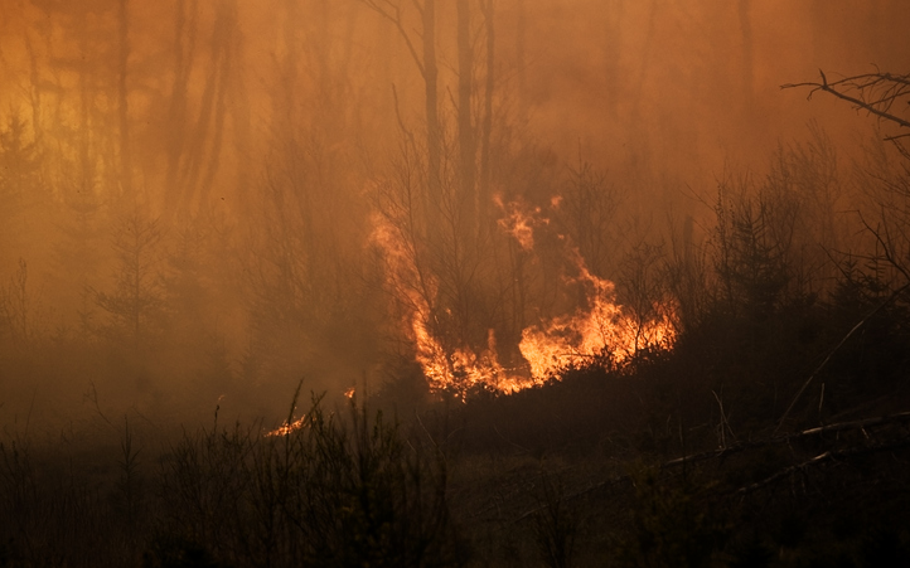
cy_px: 271
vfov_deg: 2.9
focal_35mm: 460
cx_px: 456
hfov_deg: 4.6
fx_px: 11406
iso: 200
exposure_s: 1/640
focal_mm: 300
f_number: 4
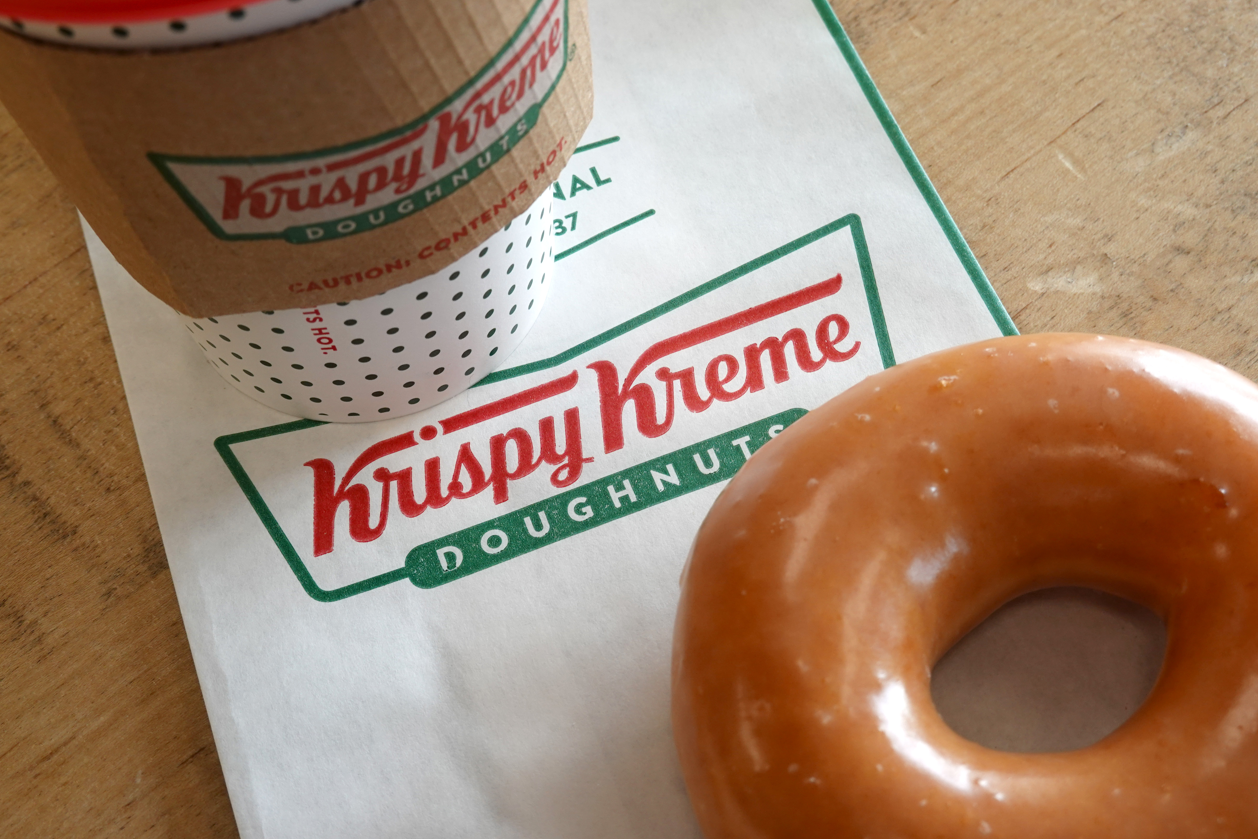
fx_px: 1747
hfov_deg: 39.6
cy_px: 409
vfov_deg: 27.0
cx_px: 632
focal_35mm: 50
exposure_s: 1/60
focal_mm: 17.88
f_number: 5.6
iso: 200
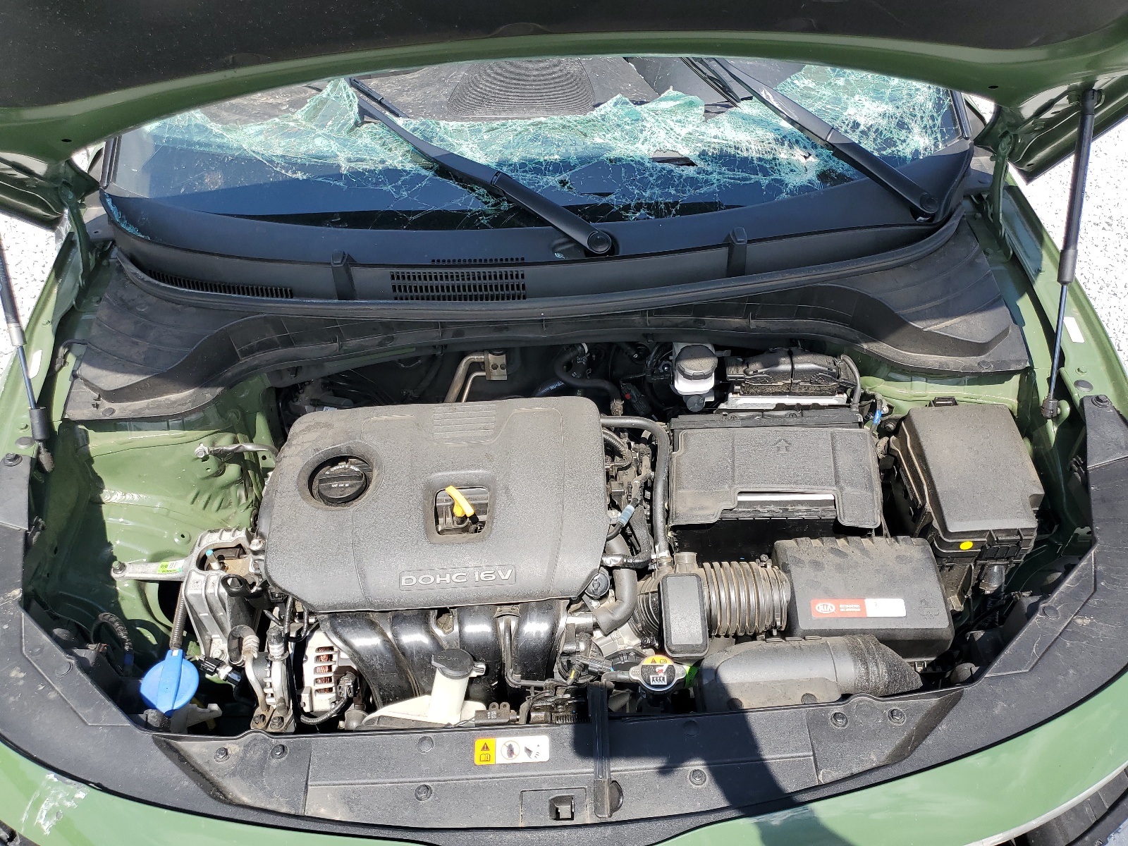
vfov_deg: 53.1
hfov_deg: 67.3
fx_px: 847
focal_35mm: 26
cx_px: 564
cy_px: 423
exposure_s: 1/1667
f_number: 1.5
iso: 50
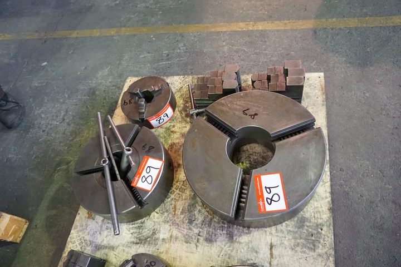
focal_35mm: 24
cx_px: 200
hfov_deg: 73.7
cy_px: 134
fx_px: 267
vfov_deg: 53.1
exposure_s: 1/40
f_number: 3.5
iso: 3200
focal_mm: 16
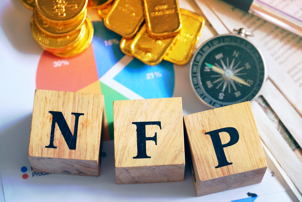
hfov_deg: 15.9
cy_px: 101
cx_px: 151
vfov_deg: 10.6
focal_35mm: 129
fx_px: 1083
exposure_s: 1/5
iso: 320
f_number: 5.6
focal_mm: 86
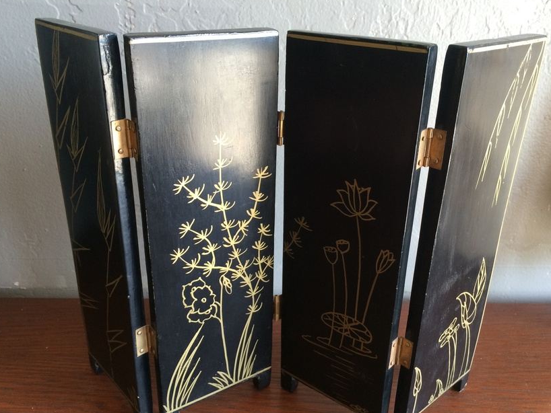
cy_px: 208
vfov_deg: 43.0
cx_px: 284
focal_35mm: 33
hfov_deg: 55.3
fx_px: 525
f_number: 2.2
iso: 50
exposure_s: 1/30
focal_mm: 4.12
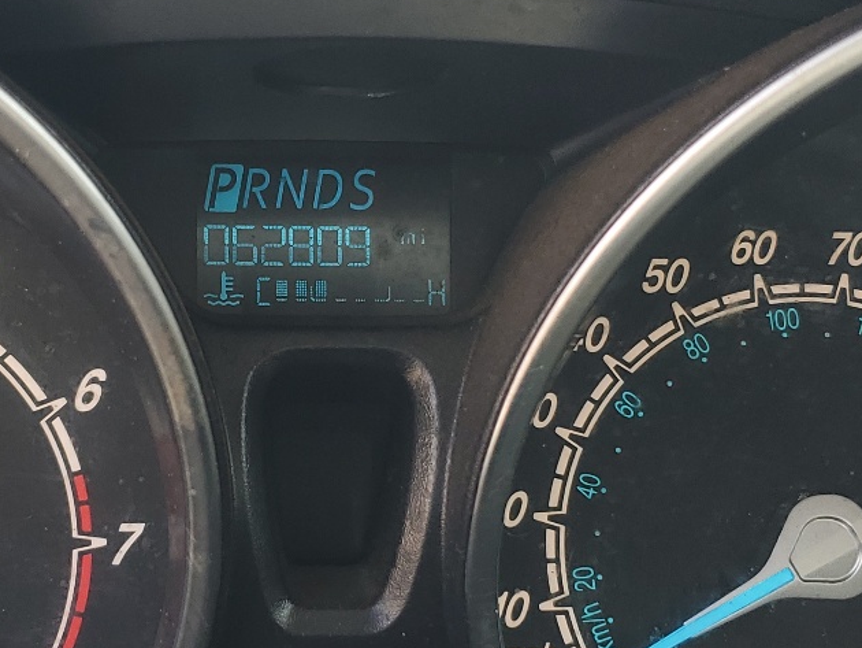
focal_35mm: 66
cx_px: 317
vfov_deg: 22.3
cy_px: 366
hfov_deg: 29.3
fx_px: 1644
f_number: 1.5
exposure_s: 1/238
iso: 50
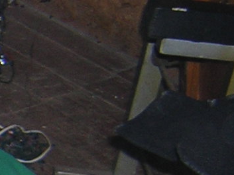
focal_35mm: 163
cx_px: -277
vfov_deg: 9.0
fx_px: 1102
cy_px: 211
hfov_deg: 10.8
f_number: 2.6
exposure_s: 1/60.1
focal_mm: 4.7
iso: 140
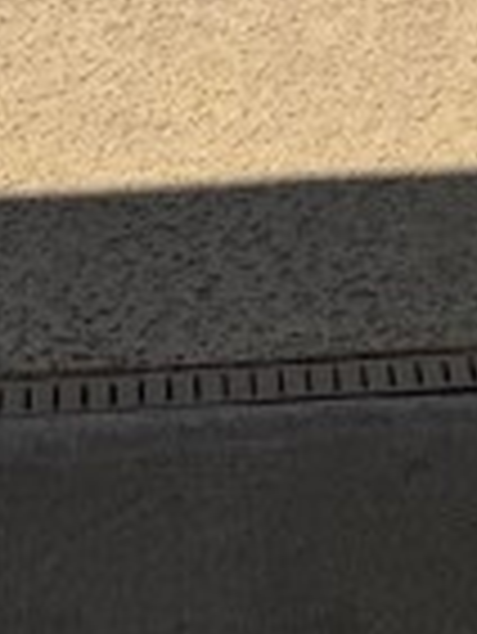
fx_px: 2403
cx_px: 369
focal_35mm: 131
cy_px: -868
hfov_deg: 11.3
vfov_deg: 12.2
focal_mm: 6.76
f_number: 1.78
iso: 80
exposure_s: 1/9009
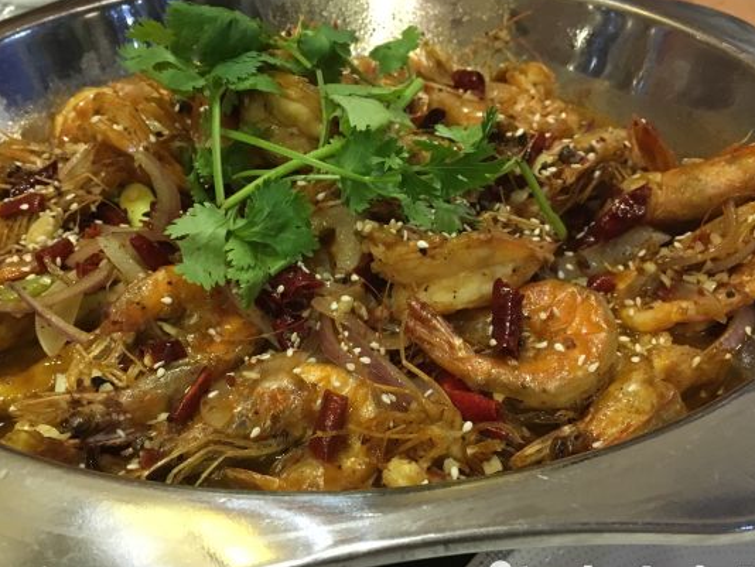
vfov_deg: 37.7
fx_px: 829
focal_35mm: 38
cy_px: 296
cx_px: 335
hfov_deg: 48.9
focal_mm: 4.15
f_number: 2.2
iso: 250
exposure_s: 1/17
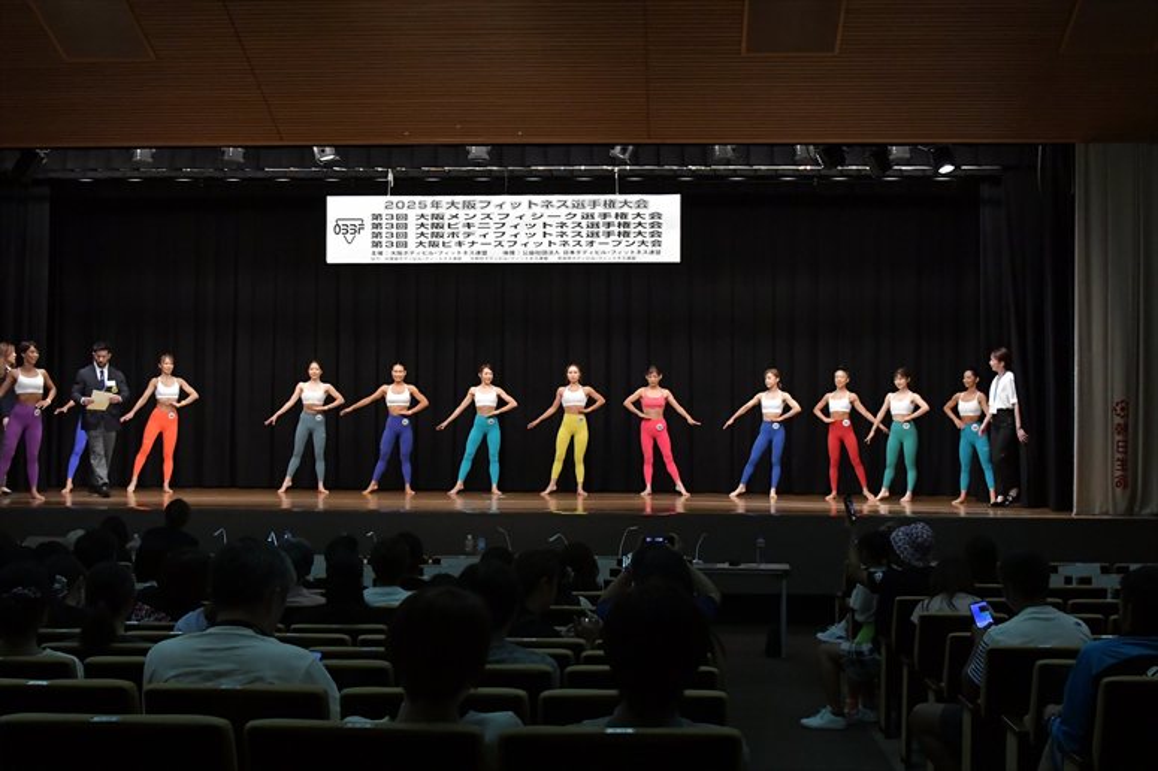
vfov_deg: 26.5
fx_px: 1640
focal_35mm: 51
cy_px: 386
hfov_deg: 38.9
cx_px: 579
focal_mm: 34
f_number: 5.6
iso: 5000
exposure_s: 1/400
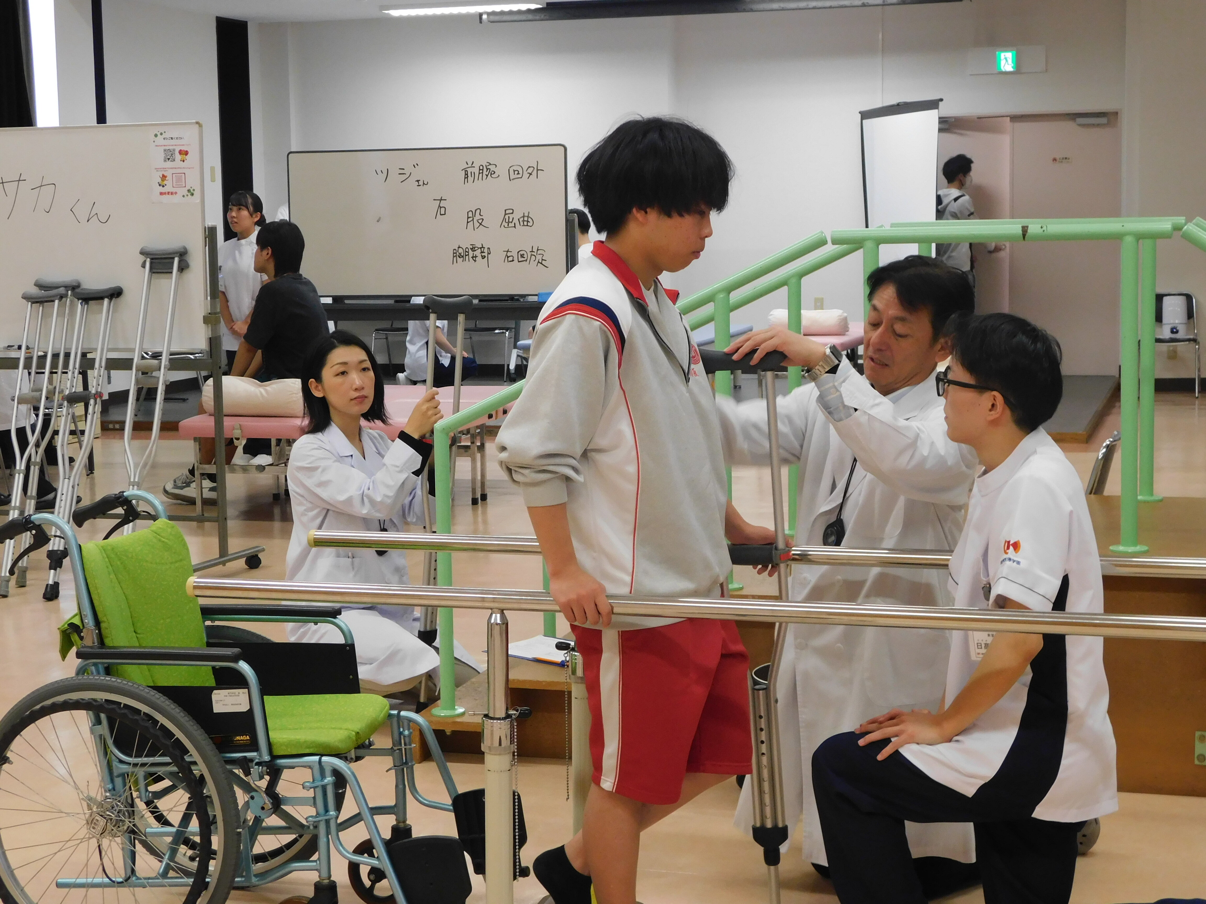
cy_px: 452
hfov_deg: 32.7
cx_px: 603
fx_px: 2056
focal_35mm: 59
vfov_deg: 24.8
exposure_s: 1/30
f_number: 4
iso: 280
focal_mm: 10.4
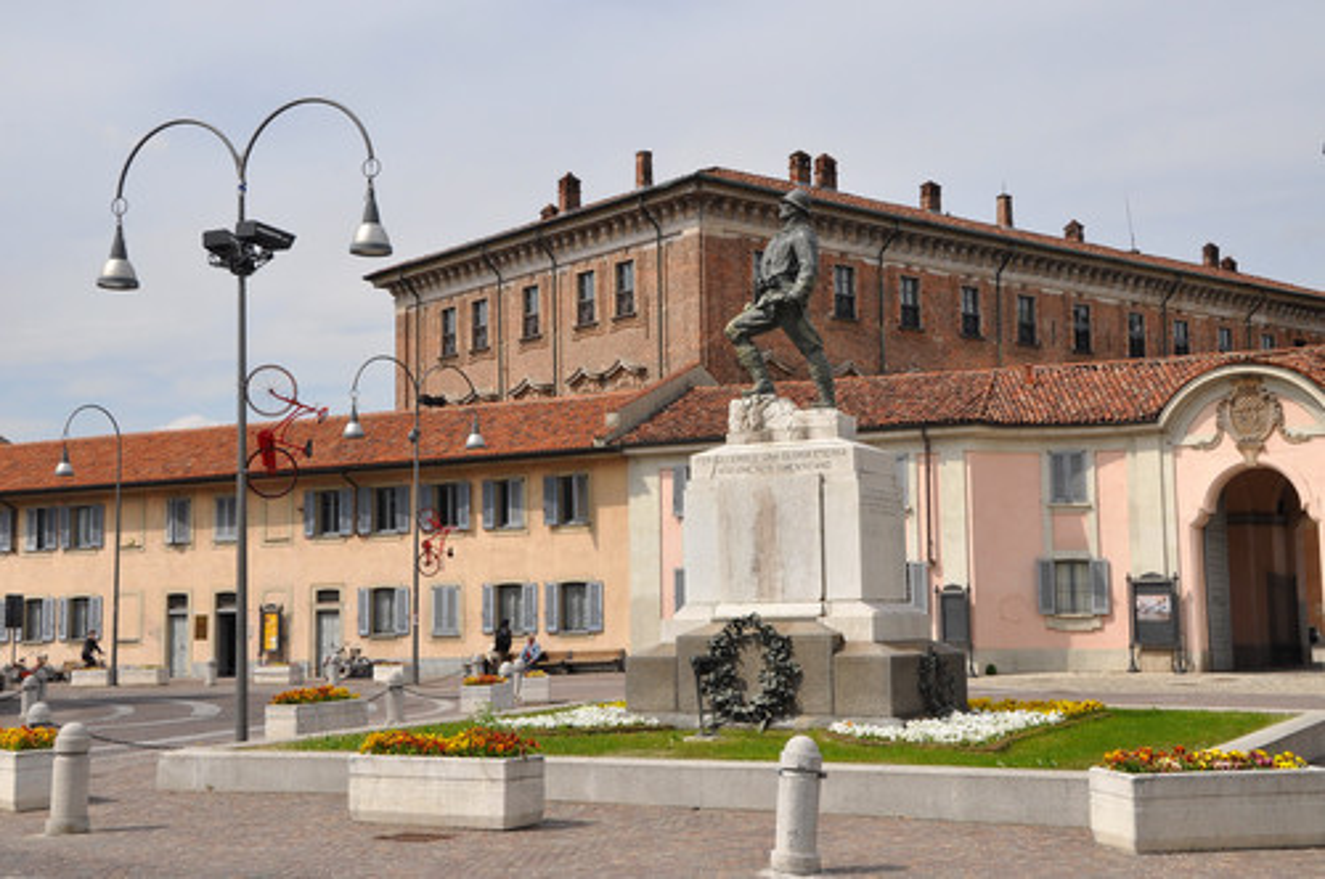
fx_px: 1764
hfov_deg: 41.2
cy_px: 440
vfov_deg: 28.0
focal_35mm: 48
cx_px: 662
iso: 320
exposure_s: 1/500
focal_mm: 32
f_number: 11
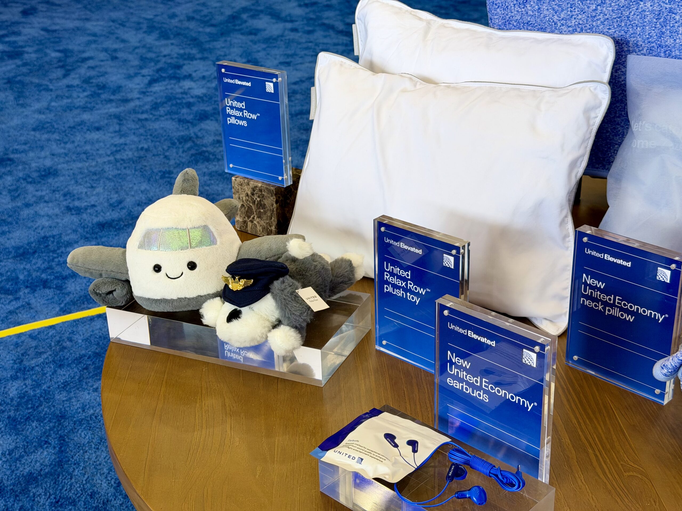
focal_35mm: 48
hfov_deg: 39.7
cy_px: 256
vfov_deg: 30.3
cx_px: 341
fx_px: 946
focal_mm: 6.76
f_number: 1.78
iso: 50
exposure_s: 1/120
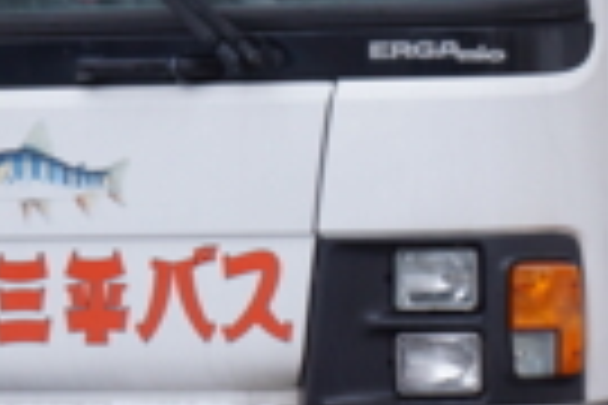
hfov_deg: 4.6
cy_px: -34
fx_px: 7599
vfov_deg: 3.1
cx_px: 698
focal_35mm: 450
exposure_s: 1/80
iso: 125
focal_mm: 51
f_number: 5
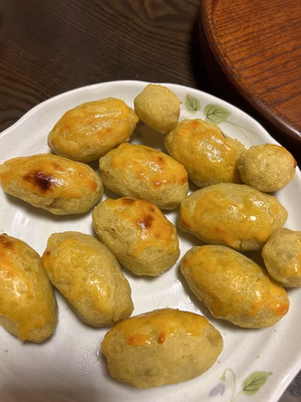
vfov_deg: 67.3
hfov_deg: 53.1
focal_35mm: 26
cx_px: 150
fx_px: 301
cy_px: 201
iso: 160
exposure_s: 1/60
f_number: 1.5
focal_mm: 5.7
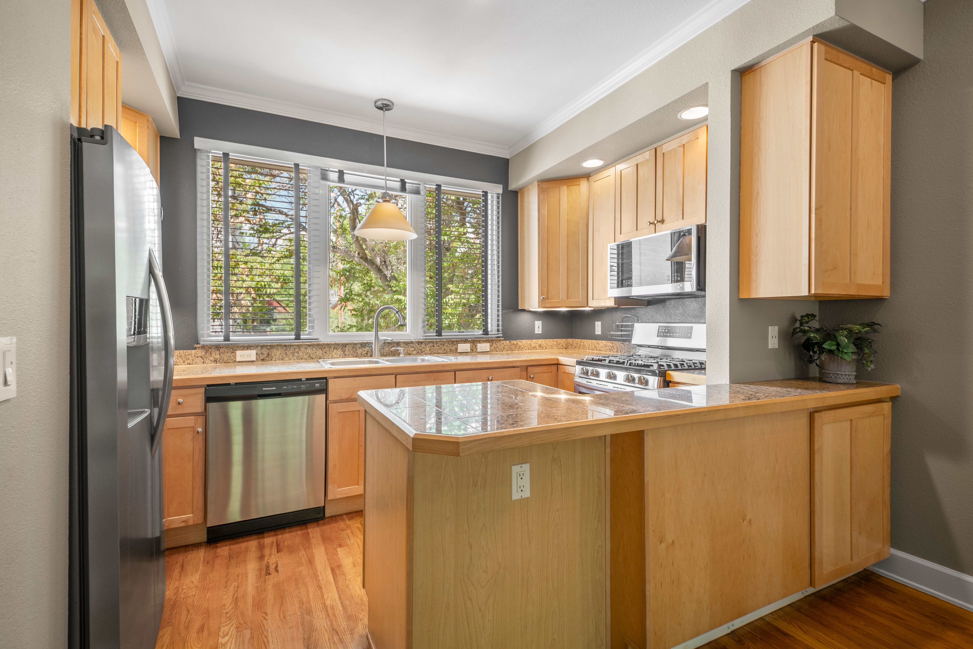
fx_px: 432
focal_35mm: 16
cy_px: 324
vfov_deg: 73.7
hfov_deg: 96.7
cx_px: 486
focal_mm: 16
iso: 400
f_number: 6.3
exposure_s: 1/8
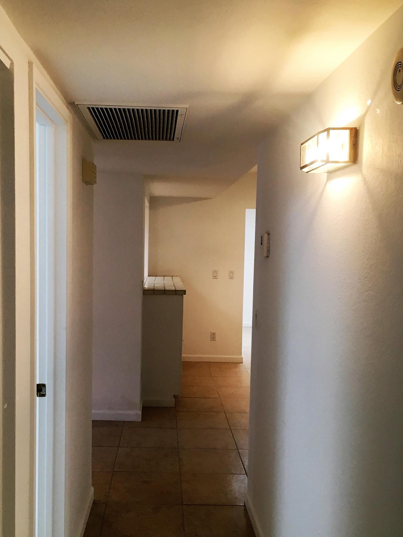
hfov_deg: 41.6
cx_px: 168
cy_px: 284
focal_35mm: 34
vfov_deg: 53.9
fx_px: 528
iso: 64
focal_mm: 4.15
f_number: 2.2
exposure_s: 1/30
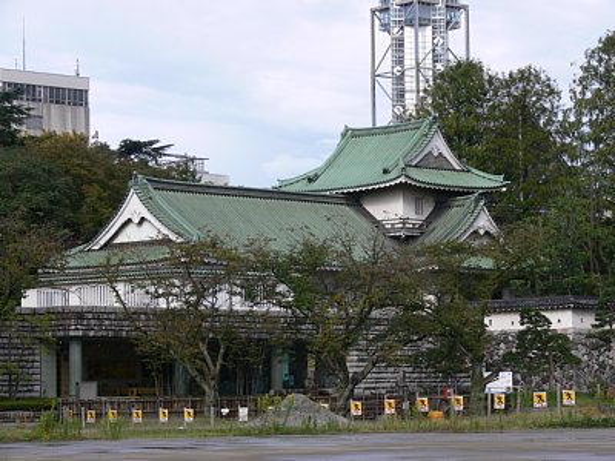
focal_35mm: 119
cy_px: 230
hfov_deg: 16.6
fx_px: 2114
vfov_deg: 12.5
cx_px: 308
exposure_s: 1/200
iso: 80
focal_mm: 25.1
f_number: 5.6
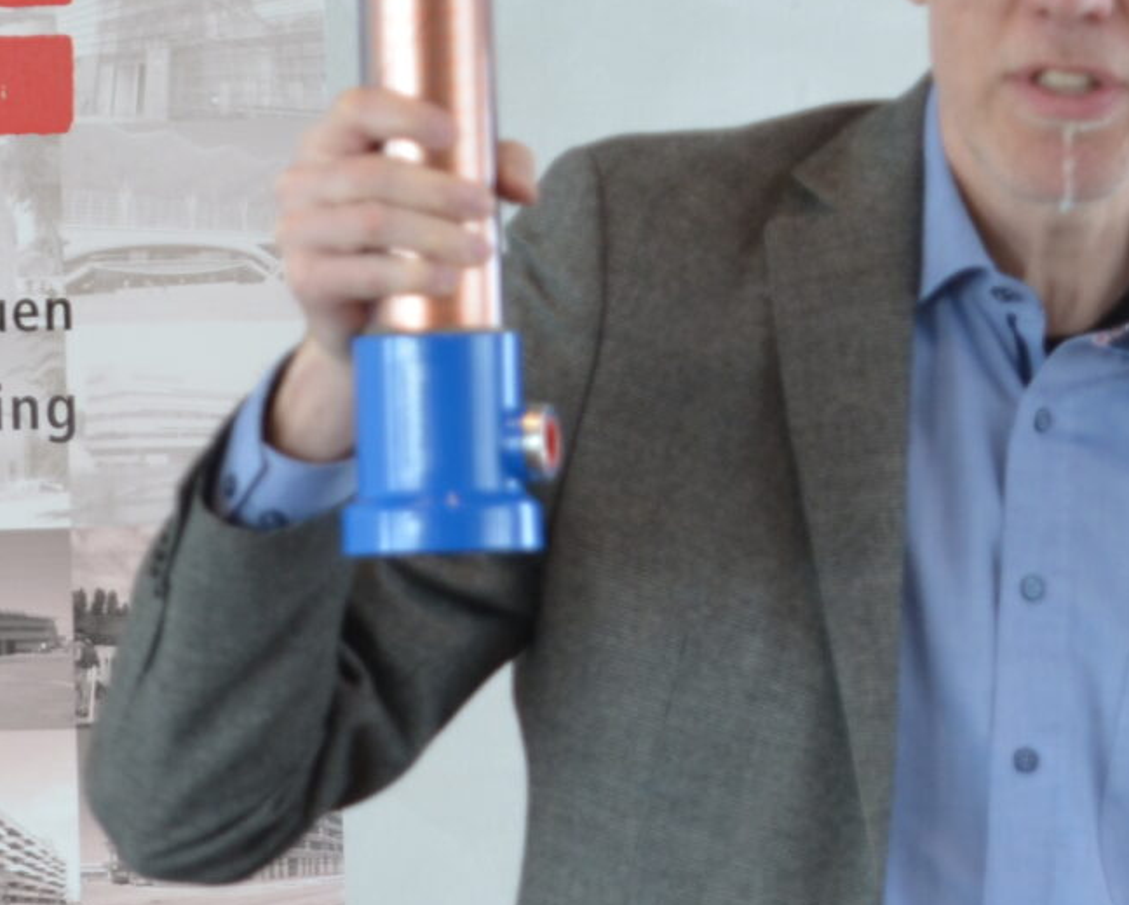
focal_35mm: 860
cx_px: 1028
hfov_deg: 2.2
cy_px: 77
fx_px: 28744
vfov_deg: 1.8
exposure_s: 1/125
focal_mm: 155
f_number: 2.8
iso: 250
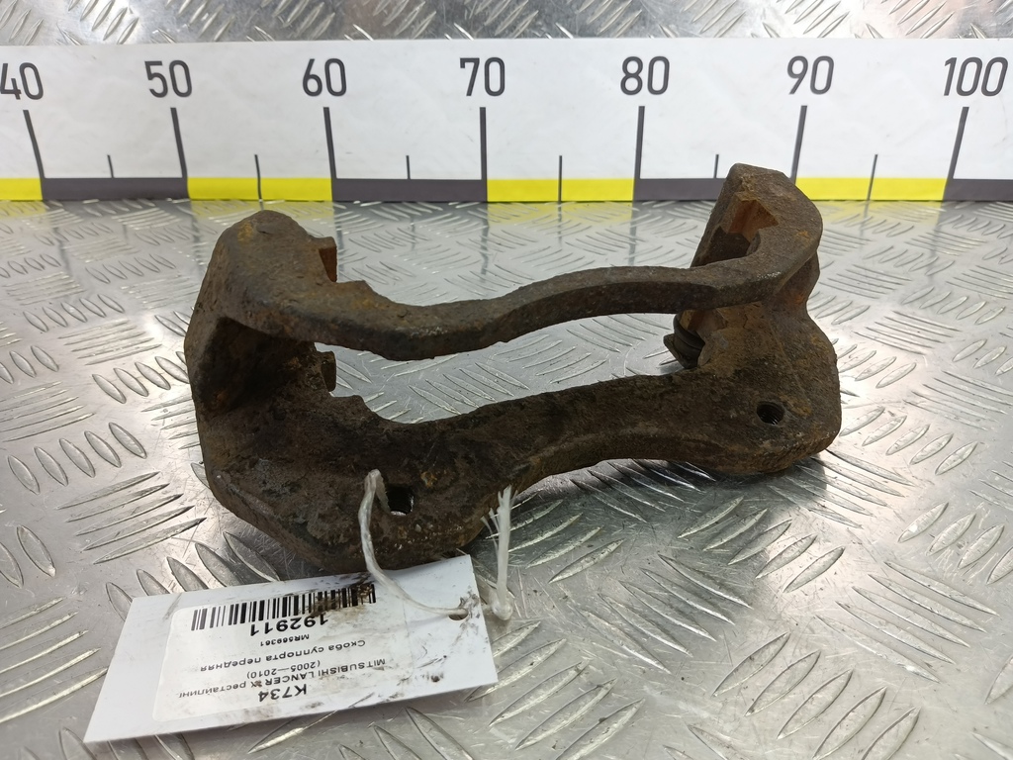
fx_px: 673
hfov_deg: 73.9
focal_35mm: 23
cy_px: 380
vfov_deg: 58.9
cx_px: 506
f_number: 1.6
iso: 105
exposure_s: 1/50
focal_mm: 4.11
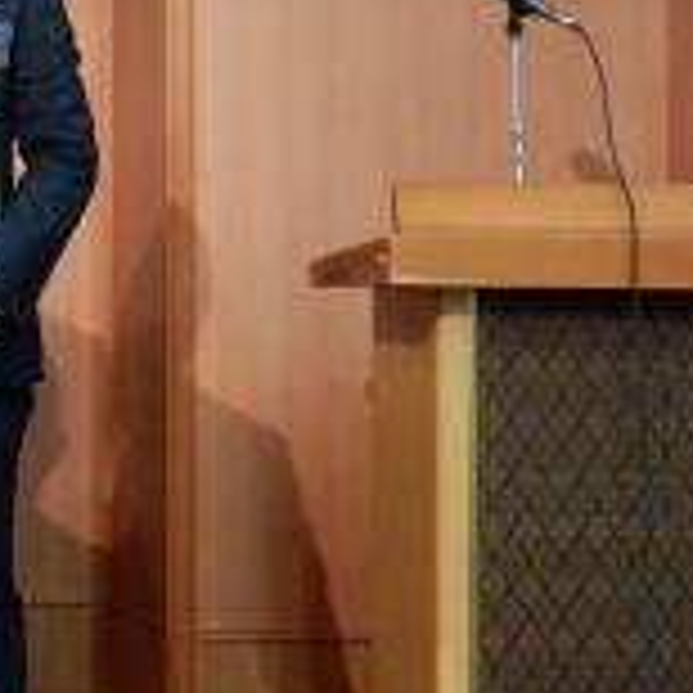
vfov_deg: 14.0
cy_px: 176
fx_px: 2809
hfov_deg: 12.6
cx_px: -626
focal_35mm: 124
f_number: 4
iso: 200
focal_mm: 6.4
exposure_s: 1/10
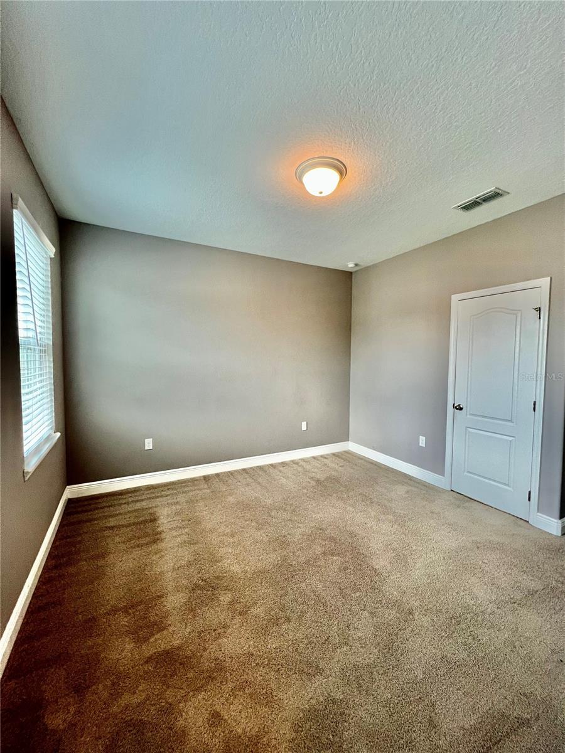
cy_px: 376
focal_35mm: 13
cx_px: 282
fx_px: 283
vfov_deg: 106.2
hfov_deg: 89.9
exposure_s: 1/60
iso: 160
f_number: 1.8
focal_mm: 1.57
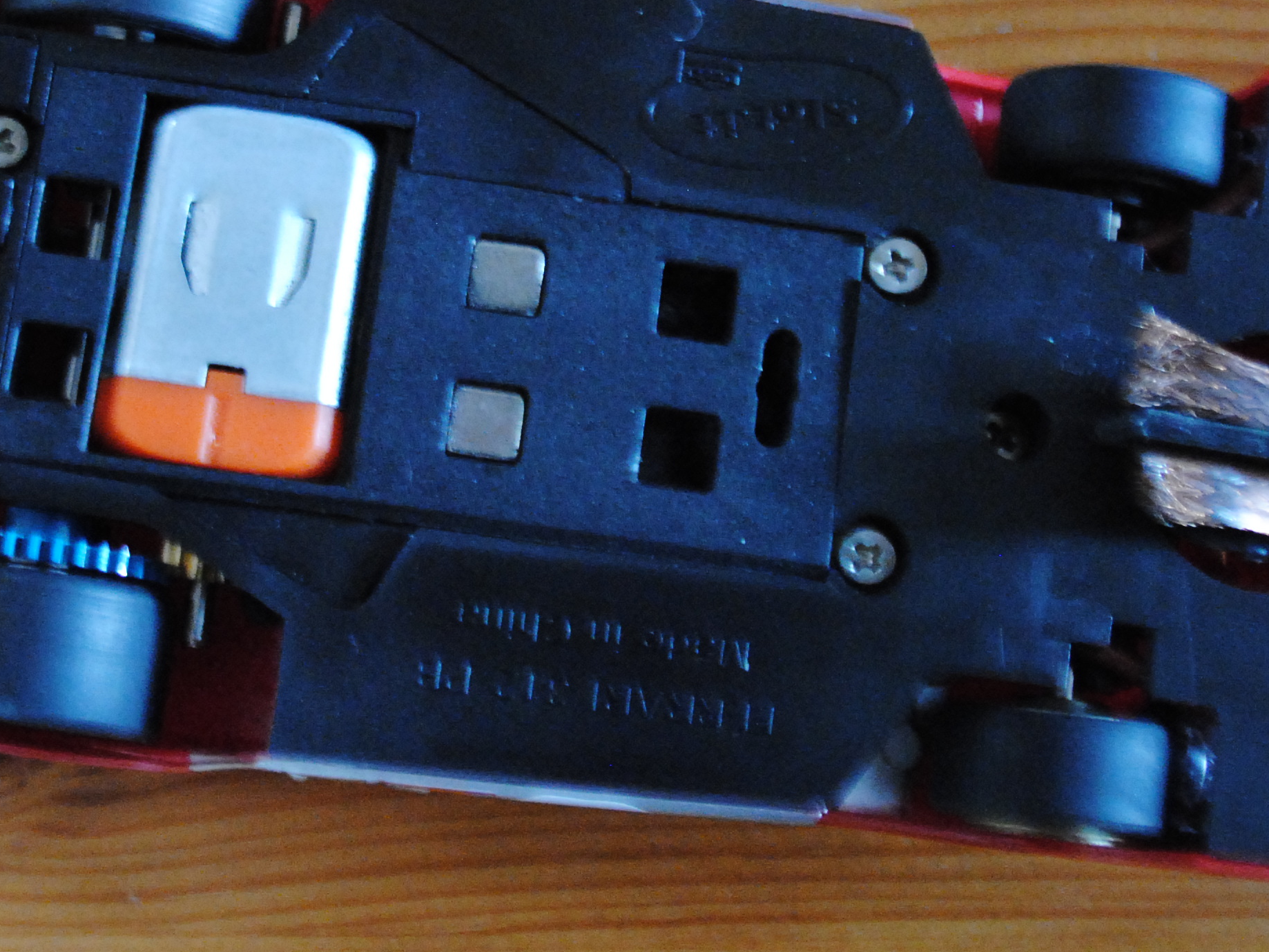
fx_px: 2676
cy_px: 306
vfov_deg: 20.1
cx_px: 553
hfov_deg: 26.7
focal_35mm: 73
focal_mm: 24
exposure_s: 1/25
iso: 1600
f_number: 4
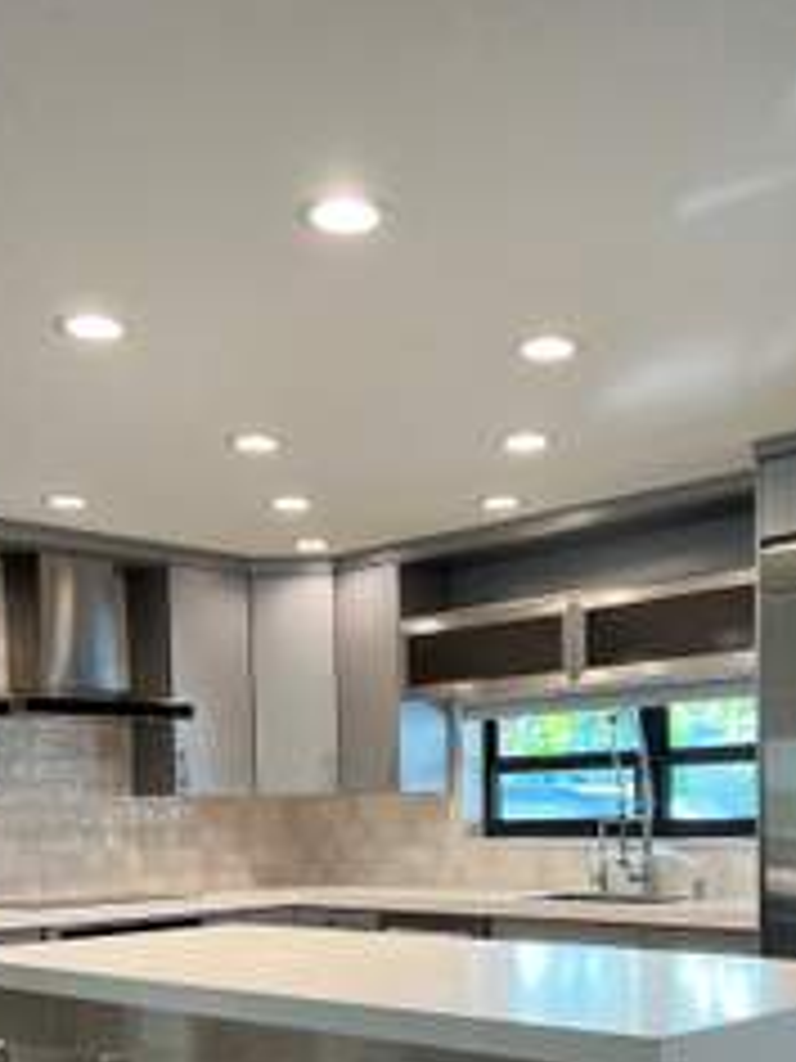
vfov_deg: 41.1
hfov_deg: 32.8
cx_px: 463
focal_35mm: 44
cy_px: 855
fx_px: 1349
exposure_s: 1/120
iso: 100
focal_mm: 5.7
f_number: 1.5
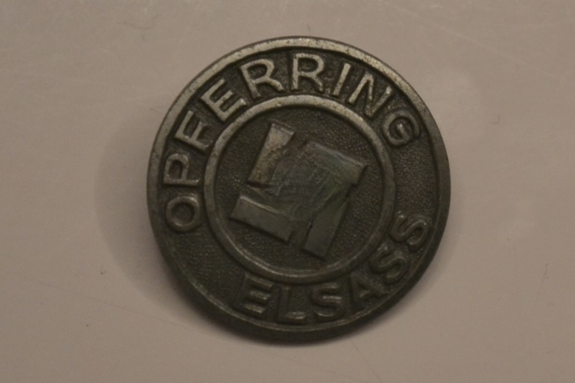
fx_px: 2515
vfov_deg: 8.7
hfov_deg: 13.0
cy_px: 192
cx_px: 288
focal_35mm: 158
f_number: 5.6
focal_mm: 105
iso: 1250
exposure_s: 1/60
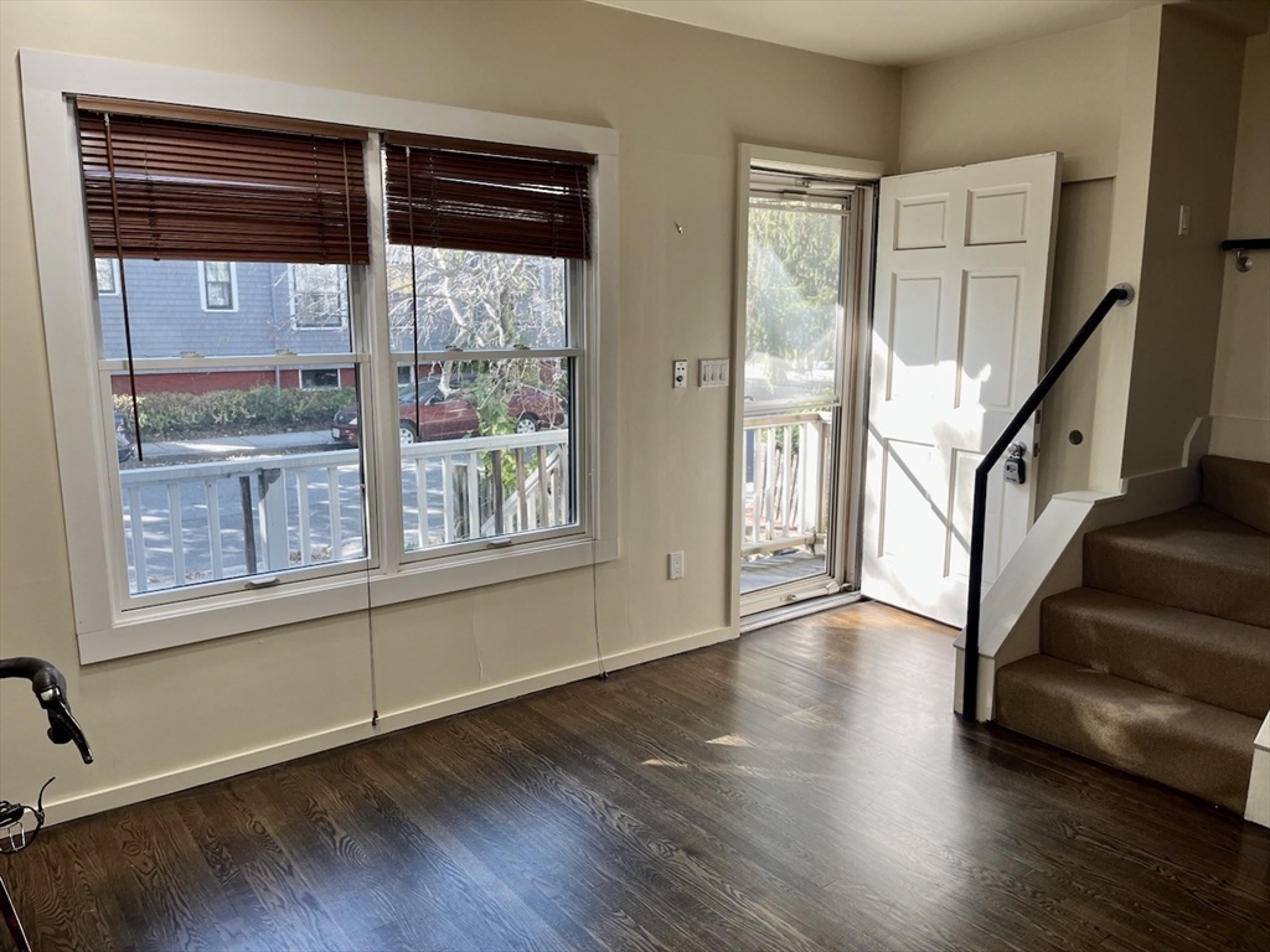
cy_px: 476
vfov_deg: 53.1
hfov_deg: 67.3
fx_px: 954
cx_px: 635
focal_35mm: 26
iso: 50
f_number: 1.6
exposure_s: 1/120
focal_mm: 5.1
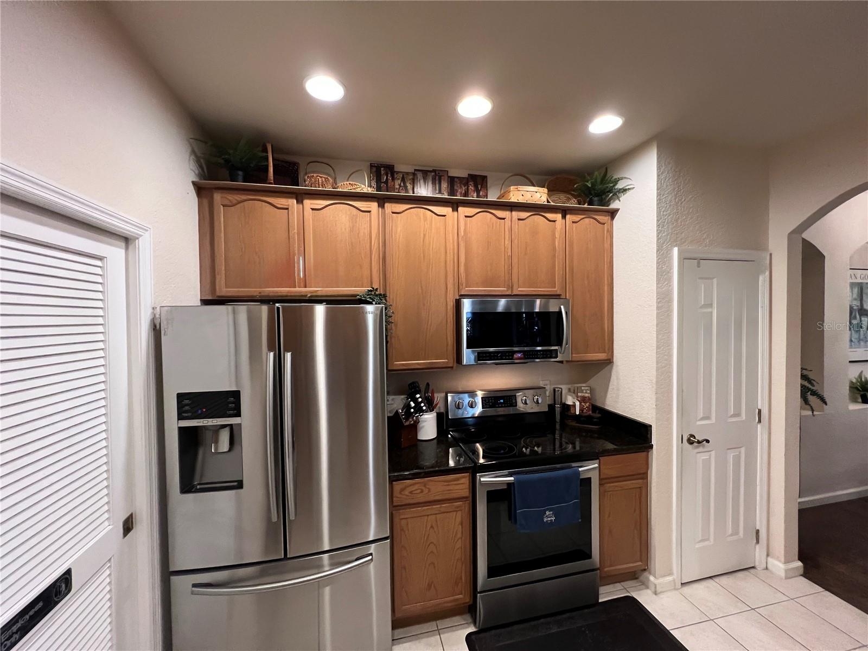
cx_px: 434
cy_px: 326
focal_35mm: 13
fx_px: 326
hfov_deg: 106.2
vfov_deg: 89.9
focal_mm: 1.57
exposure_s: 1/60
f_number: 1.8
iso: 500
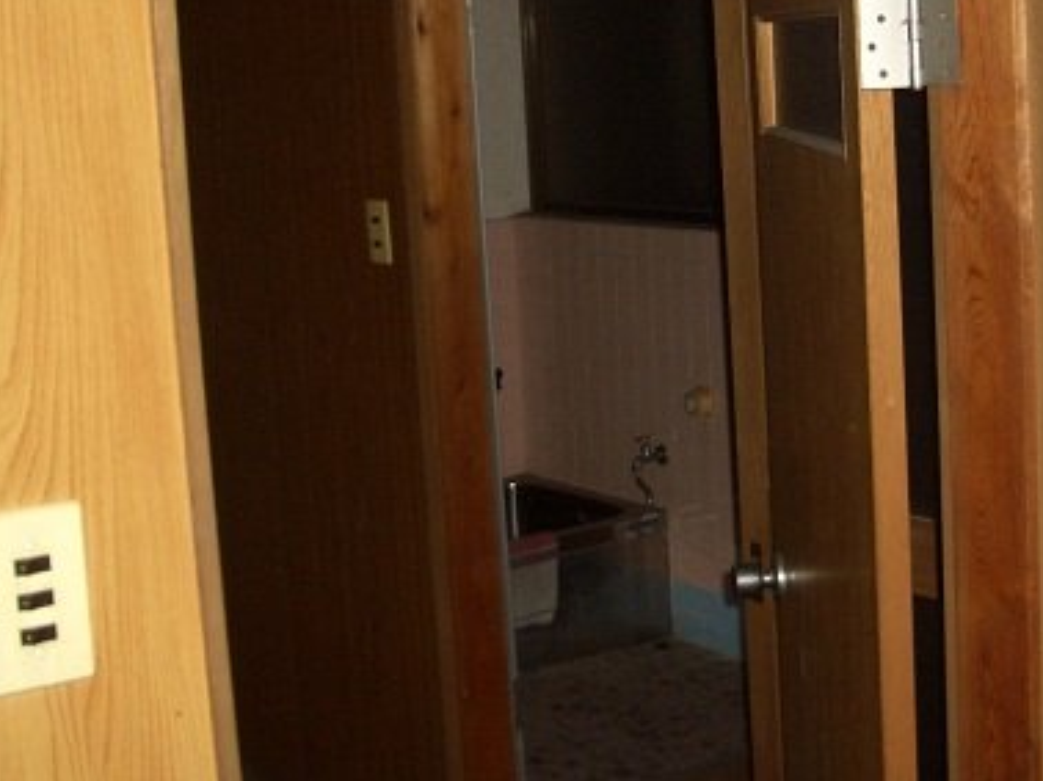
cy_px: 298
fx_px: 1897
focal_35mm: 63
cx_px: 651
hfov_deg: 30.6
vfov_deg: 23.2
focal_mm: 5.8
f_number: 2.6
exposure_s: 1/60
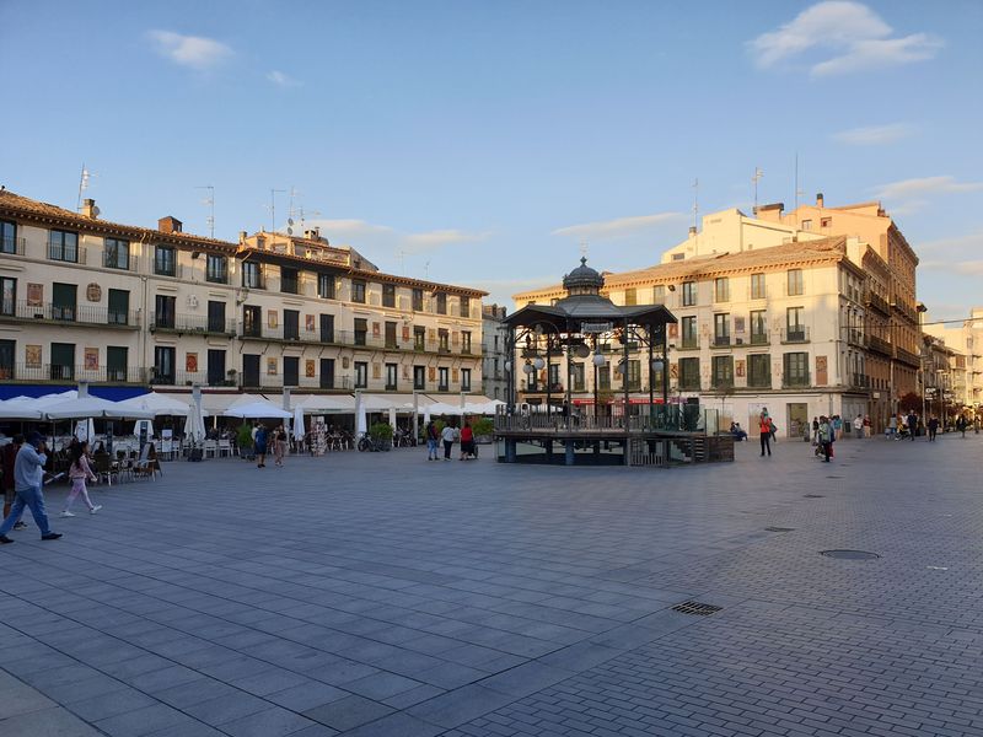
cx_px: 492
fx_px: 738
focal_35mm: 26
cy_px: 368
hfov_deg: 67.3
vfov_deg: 53.1
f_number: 2.4
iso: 50
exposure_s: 1/382
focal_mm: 4.3
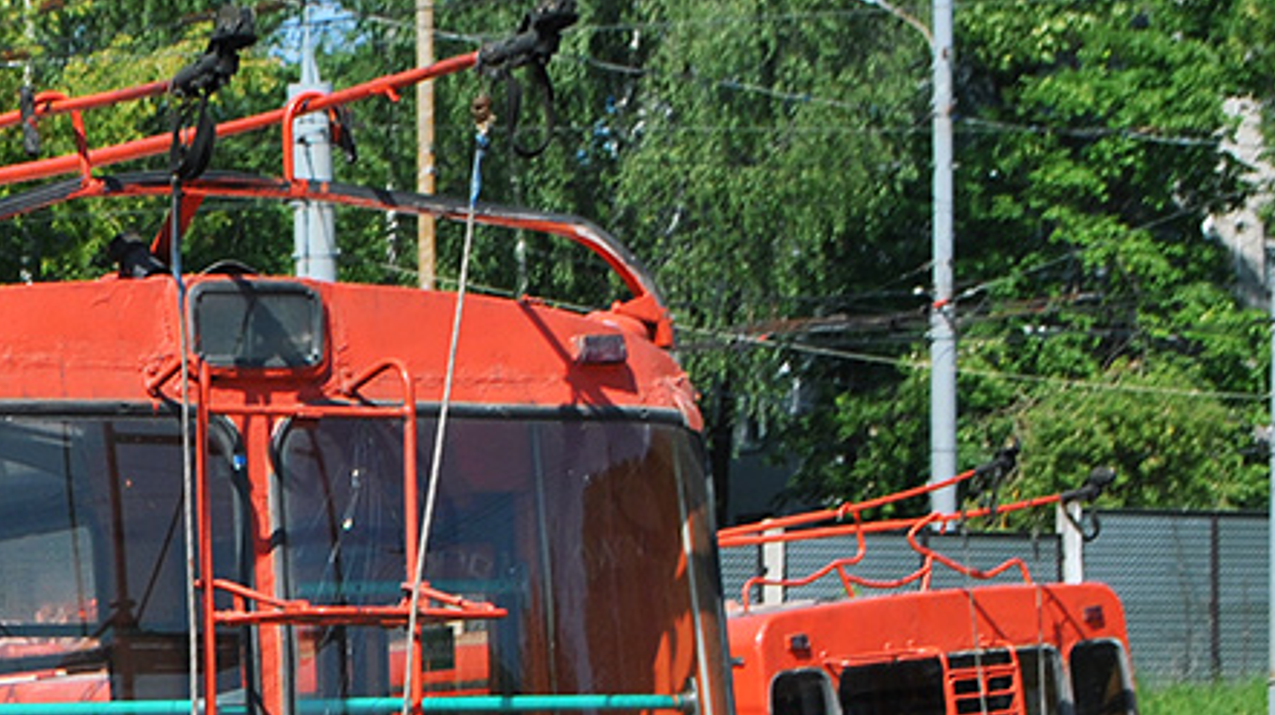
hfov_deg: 13.9
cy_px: 701
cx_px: -369
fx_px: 5049
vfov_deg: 8.1
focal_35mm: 149
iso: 100
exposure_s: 1/250
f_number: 8
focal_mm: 35
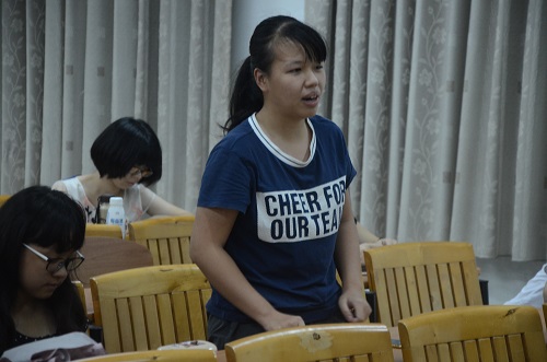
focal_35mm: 135
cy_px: 181
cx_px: 274
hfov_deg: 15.2
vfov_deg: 10.1
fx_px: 2047
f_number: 5.6
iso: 1600
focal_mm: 90
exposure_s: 1/50
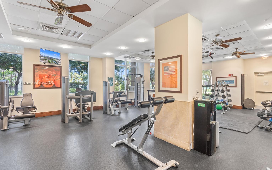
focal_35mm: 17
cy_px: 83
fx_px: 126
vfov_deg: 68.0
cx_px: 139
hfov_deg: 94.3
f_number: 4
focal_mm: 16
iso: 800
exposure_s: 1/13
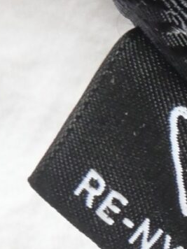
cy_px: 290
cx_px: 460
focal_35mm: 216
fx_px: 1556
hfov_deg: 6.5
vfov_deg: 9.1
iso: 1600
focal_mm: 15
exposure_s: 1/60
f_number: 3.8
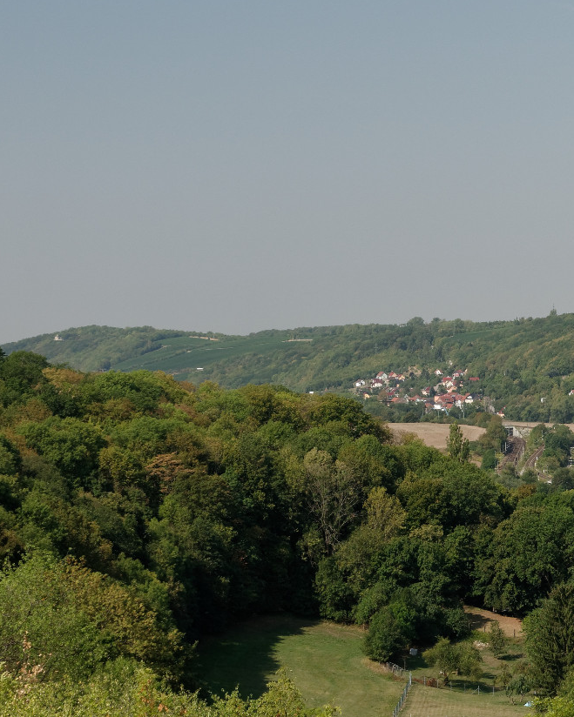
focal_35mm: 126
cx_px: 618
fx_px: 2676
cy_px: 314
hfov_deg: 12.1
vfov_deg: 15.3
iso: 100
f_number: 7.1
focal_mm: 36
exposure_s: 1/160
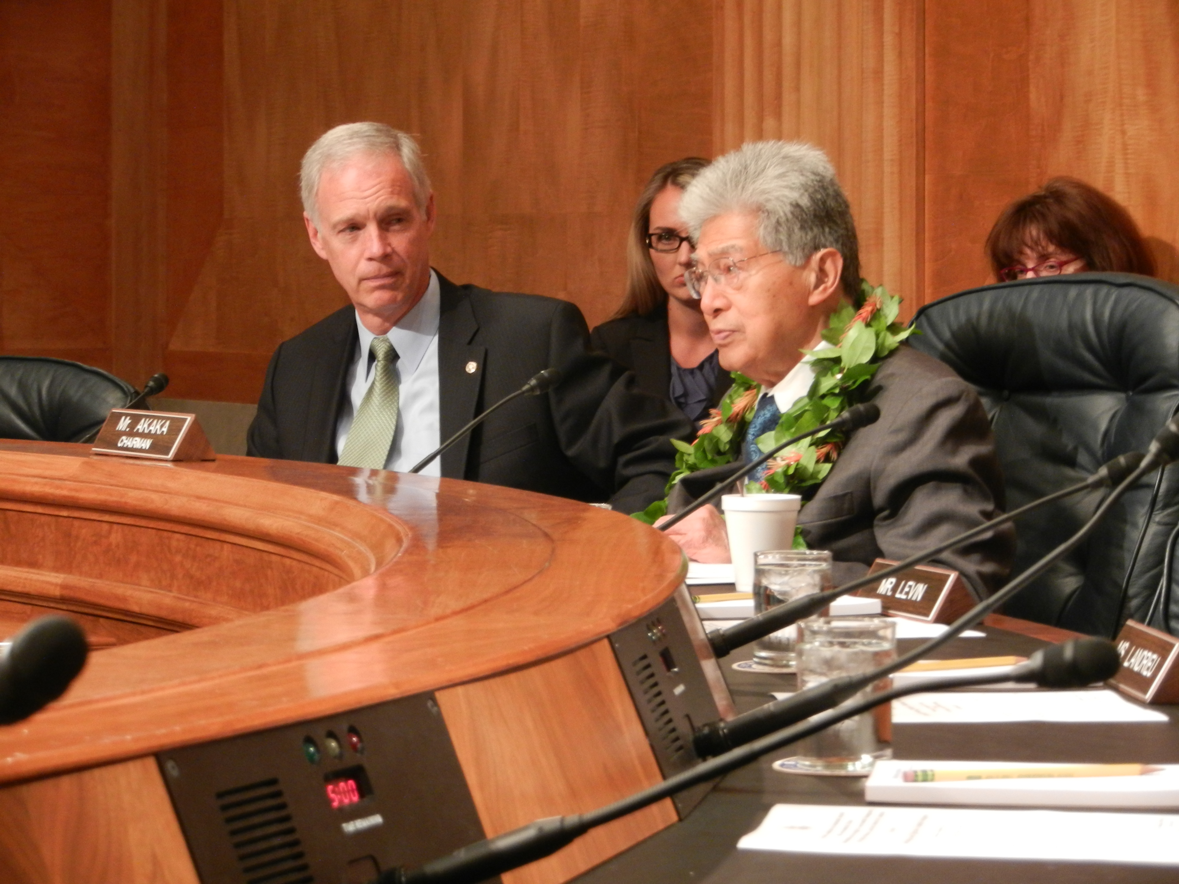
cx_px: 590
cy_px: 442
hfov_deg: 16.0
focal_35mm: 123
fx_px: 4189
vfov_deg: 12.0
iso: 400
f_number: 5.1
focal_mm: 22.2
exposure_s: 1/10
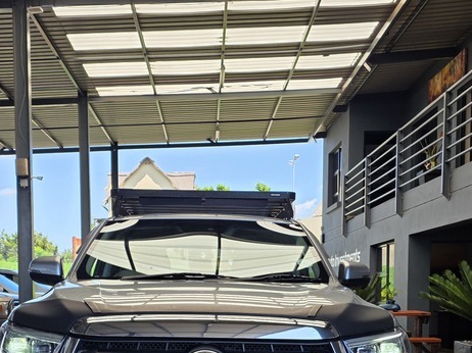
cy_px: 325
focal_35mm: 51
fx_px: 695
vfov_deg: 27.4
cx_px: 208
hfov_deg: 37.5
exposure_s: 1/2105
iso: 80
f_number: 1.7
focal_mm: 6.25
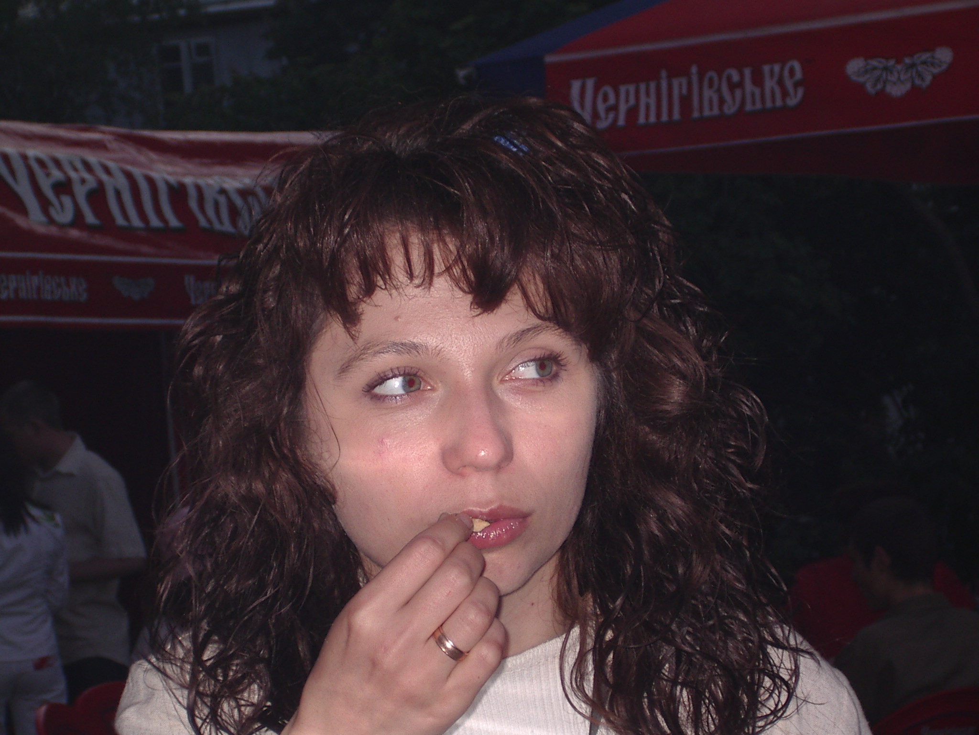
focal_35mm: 114
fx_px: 3224
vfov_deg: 13.0
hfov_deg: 17.3
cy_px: 368
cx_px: 490
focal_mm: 17.4
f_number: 5
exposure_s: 1/125
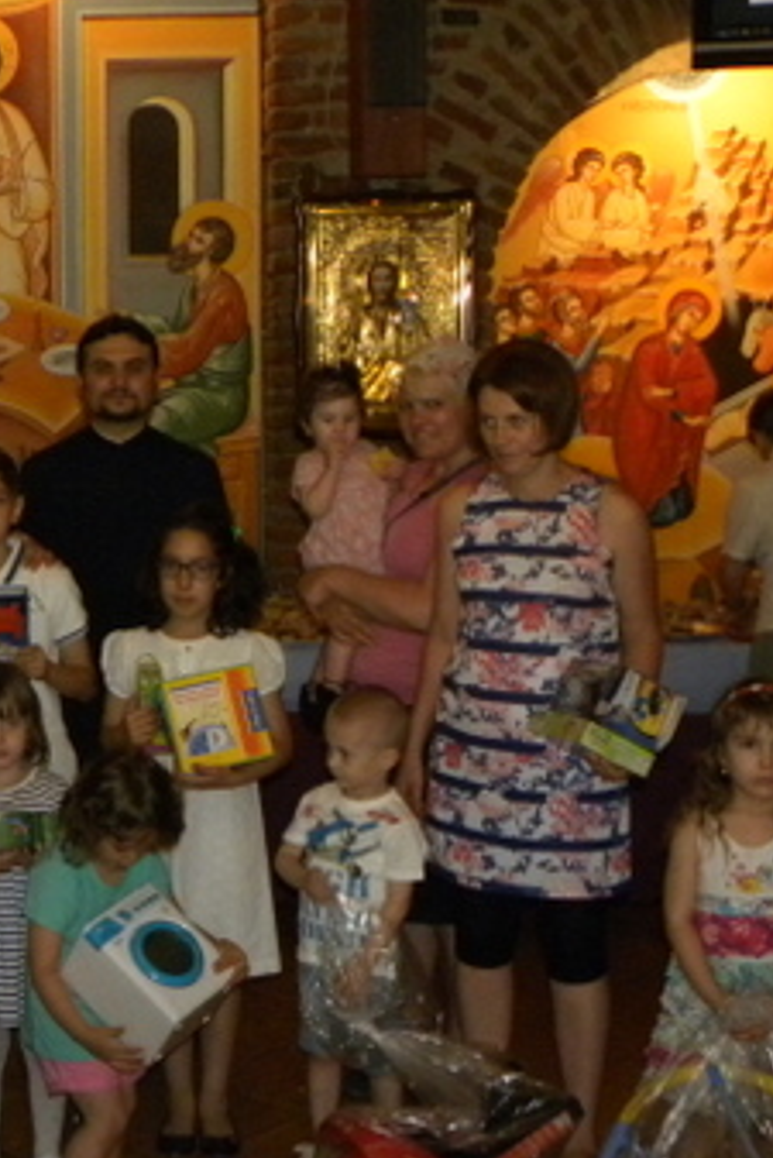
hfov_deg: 18.2
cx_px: -14
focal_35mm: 73
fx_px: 2349
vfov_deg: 27.6
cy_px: 443
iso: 400
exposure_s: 1/30
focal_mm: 6.6
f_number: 3.2
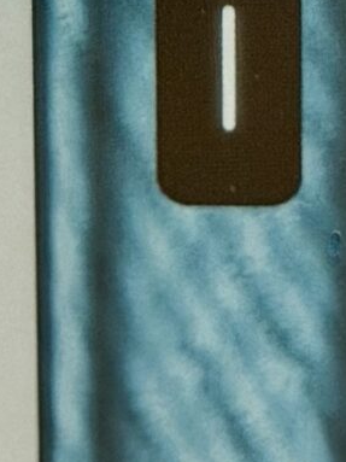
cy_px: -333
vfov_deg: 6.1
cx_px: 89
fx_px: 4280
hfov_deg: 4.6
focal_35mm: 321
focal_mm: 6.76
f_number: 1.78
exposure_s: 1/40
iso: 400
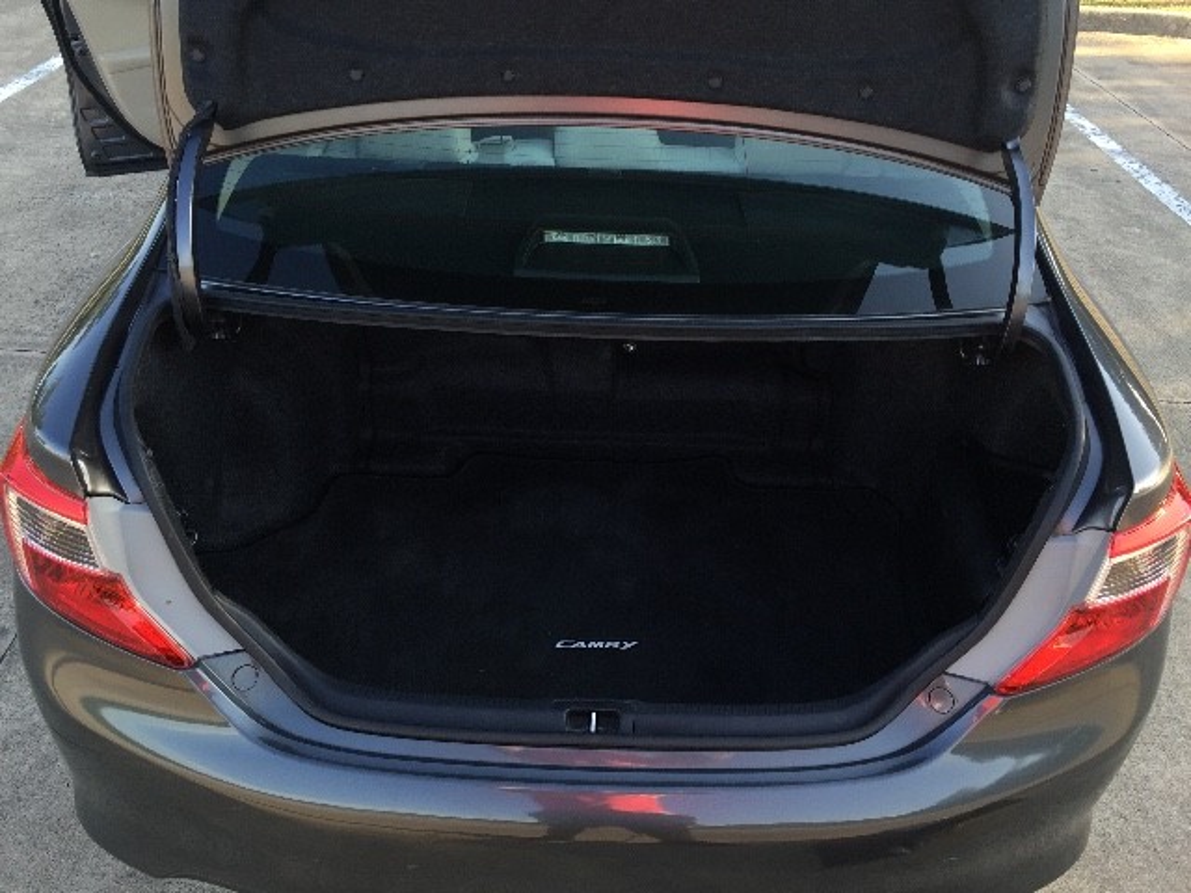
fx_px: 998
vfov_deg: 48.2
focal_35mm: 29
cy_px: 446
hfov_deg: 61.7
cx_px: 596
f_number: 2.2
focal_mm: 4.15
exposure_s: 1/124
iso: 32
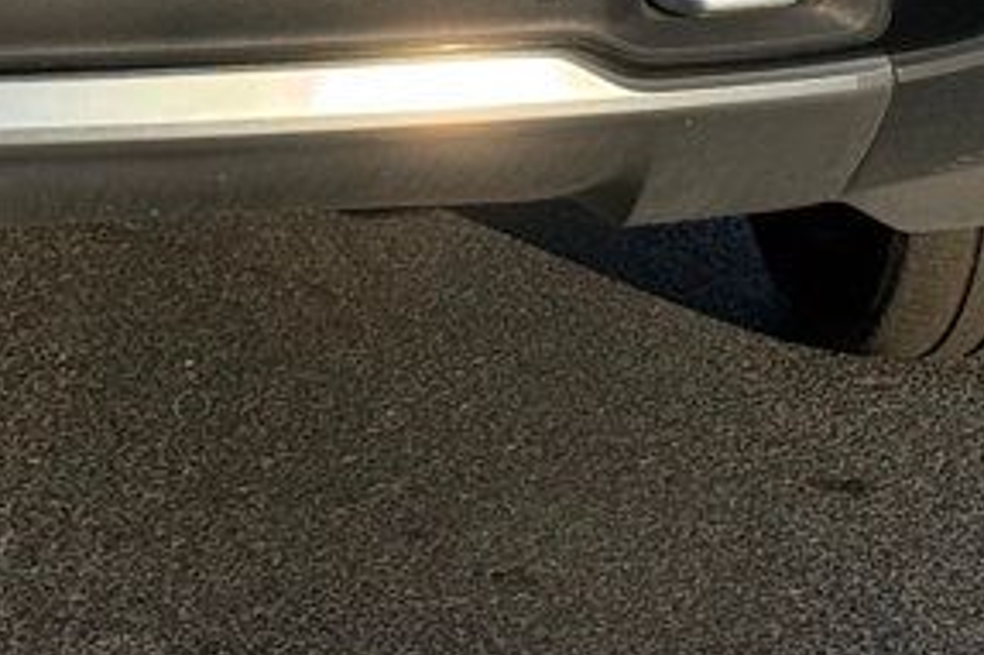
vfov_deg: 7.4
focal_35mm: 178
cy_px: -624
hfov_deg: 11.5
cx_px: 106
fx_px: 4862
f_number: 1.78
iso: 64
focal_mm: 6.76
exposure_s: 1/4587
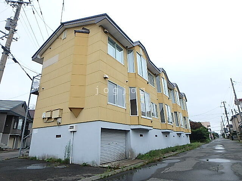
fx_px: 147
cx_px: 121
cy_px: 90
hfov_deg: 79.0
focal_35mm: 21
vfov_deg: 63.4
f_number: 3.5
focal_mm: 3.7
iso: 125
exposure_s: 1/320
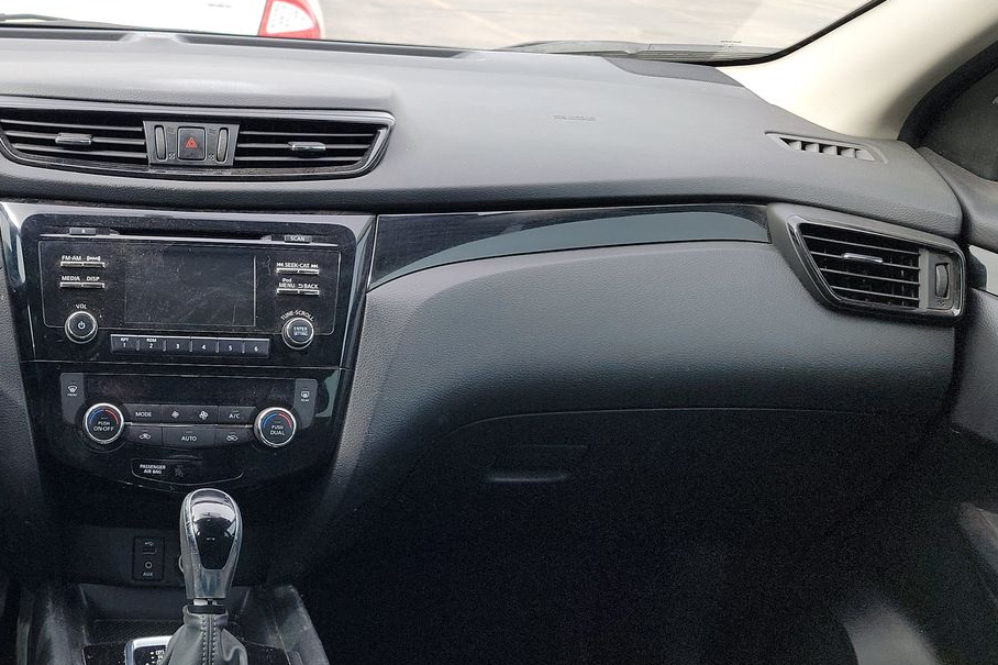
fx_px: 1219
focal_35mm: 44
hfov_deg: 42.0
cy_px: 335
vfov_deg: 30.5
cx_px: 160
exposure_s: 1/119
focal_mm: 6.7
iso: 56
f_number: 1.8
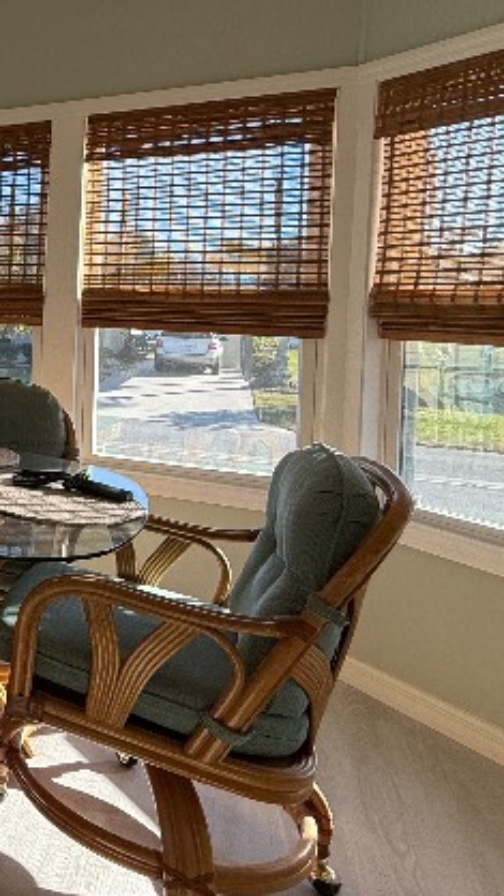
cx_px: -262
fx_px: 737
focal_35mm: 31
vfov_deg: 61.5
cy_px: 318
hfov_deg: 26.5
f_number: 2.2
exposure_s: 1/285
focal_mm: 2.22
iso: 64
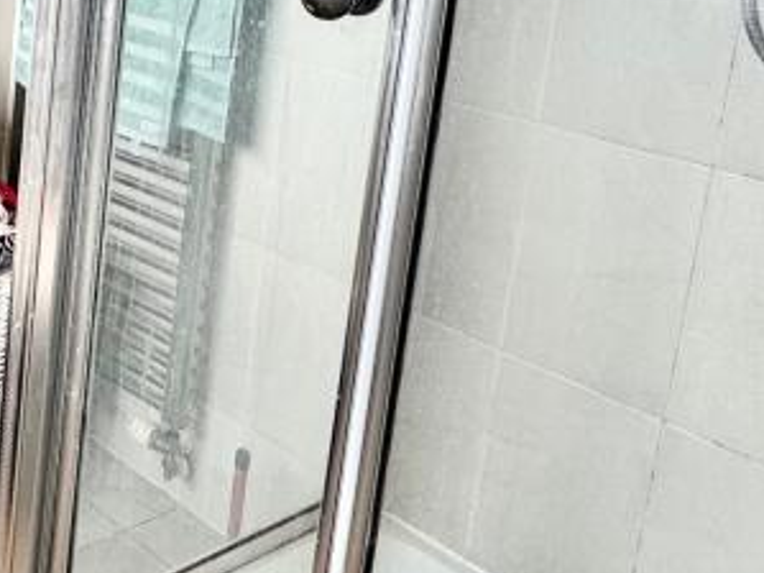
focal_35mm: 48
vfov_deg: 28.4
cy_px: 0
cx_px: -151
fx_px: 1059
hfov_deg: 32.7
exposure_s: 1/100
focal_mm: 2.22
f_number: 2.2
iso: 64
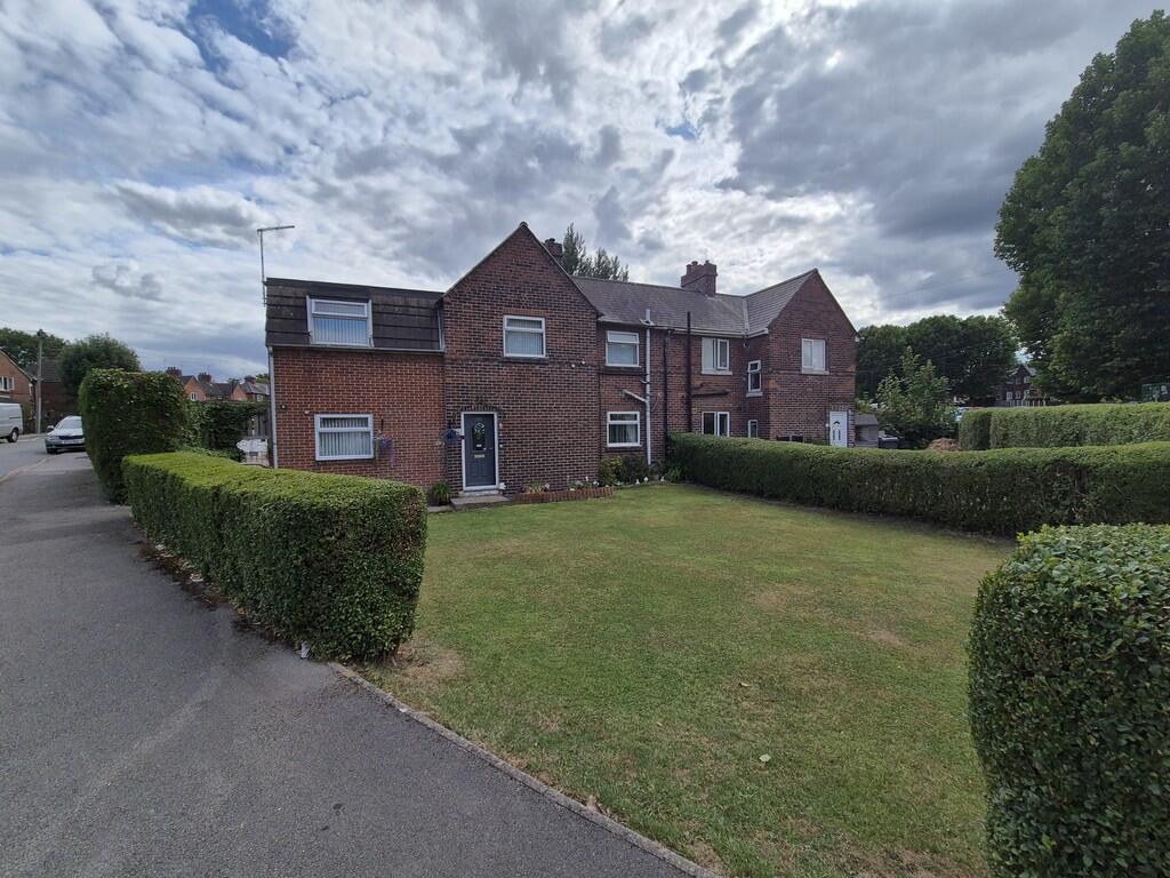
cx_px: 585
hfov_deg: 106.2
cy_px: 439
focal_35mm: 13
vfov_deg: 89.9
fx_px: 439
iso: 50
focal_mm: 2.2
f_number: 2.2
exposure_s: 1/3168
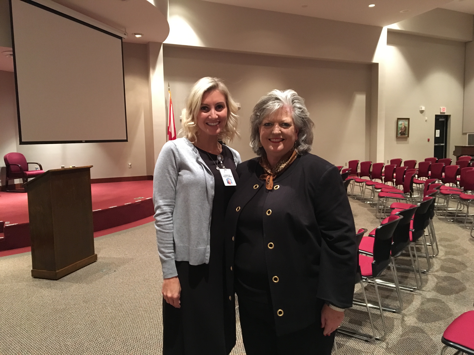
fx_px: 397
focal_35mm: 29
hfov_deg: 61.7
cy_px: 178
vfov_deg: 48.2
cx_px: 237
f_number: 2.2
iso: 250
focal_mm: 4.15
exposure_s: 1/15
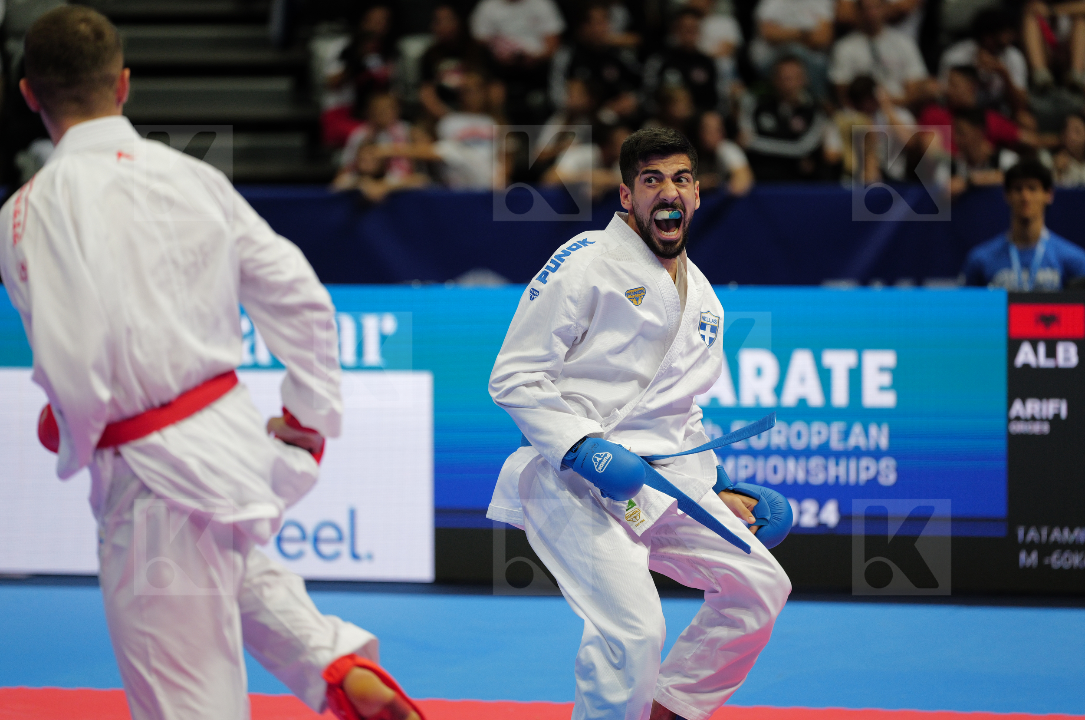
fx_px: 5265
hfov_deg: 11.8
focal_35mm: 175
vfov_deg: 7.8
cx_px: 542
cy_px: 360
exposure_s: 1/1000
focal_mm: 175
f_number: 2.8
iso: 1600
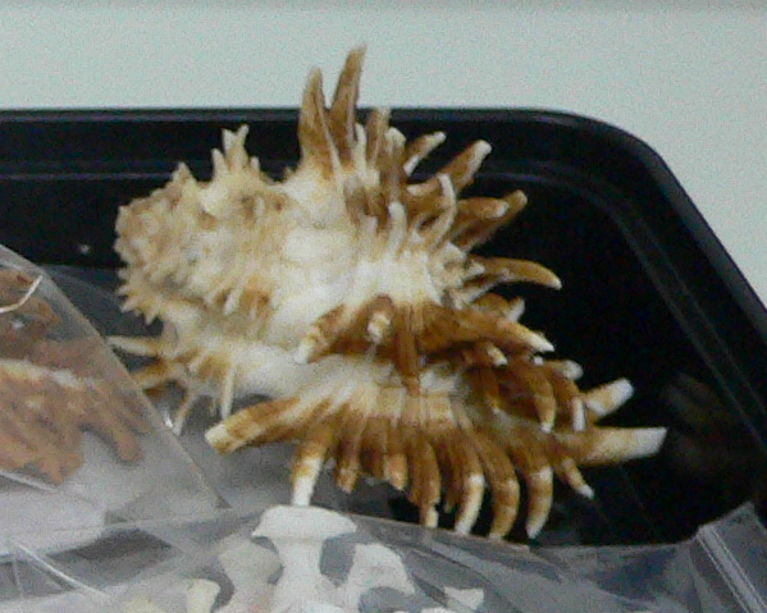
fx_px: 2610
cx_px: -469
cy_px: 713
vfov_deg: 13.1
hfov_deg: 15.2
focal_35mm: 115
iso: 200
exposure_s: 1/50
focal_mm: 4.6
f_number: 2.8
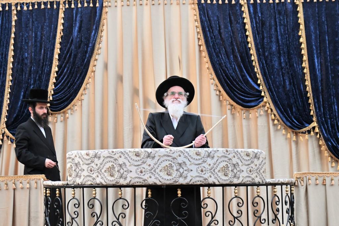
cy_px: 113
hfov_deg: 21.0
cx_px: 170
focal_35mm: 97
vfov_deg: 14.1
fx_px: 913
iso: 500
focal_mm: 65
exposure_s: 1/250
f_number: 4
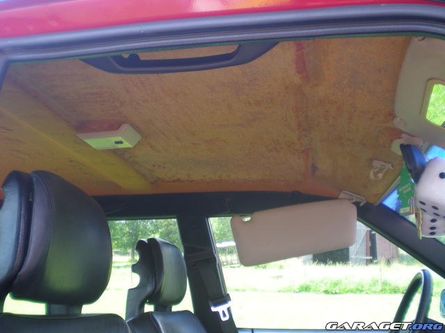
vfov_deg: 37.7
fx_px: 489
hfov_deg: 49.0
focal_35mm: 38
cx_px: 222
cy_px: 166
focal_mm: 6.3
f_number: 3.1
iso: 50
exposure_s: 1/58.2
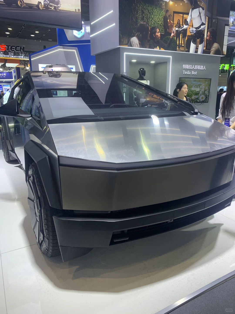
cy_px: 157
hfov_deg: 53.1
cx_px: 118
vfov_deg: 67.3
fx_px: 235
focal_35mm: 26
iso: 64
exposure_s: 1/100
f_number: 1.8
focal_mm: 4.25
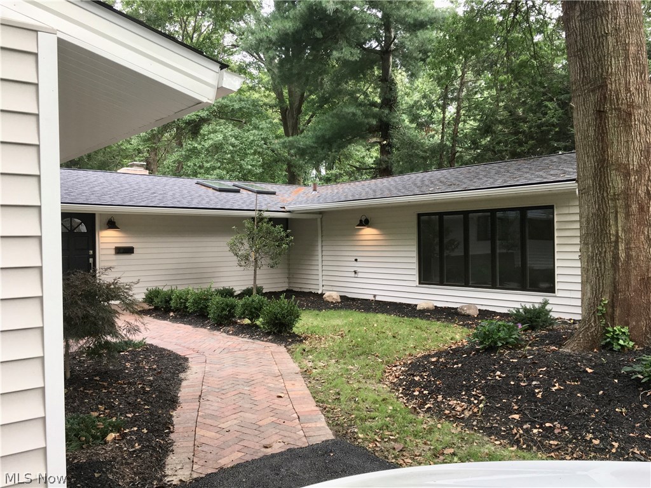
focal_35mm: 29
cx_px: 326
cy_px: 244
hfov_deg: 61.7
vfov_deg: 48.2
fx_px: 545
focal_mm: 4.15
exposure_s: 1/120
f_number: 2.2
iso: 40
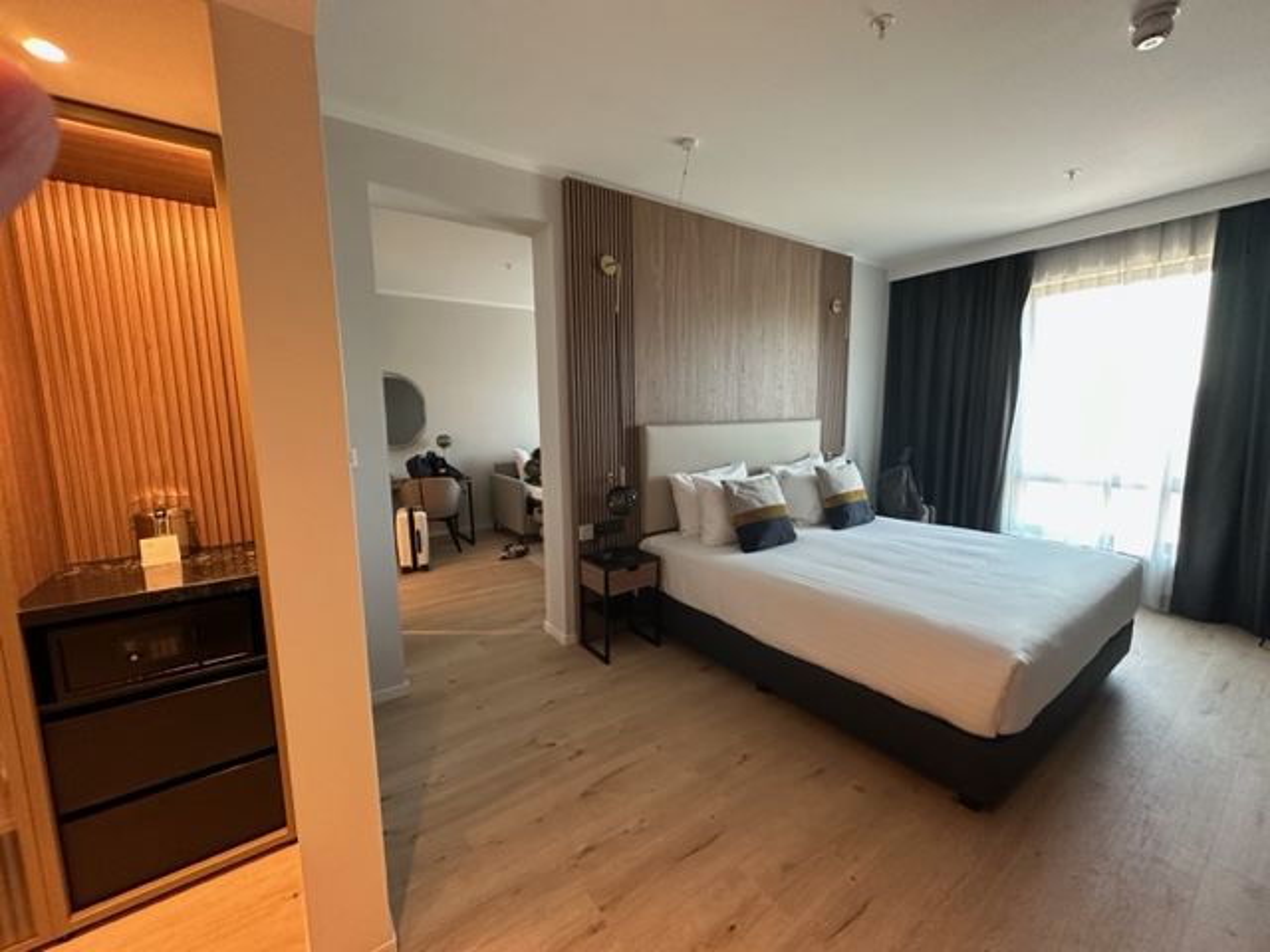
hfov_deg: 102.1
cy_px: 476
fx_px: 514
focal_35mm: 14
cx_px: 635
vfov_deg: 85.7
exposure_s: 1/50
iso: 400
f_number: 2.2
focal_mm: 2.22
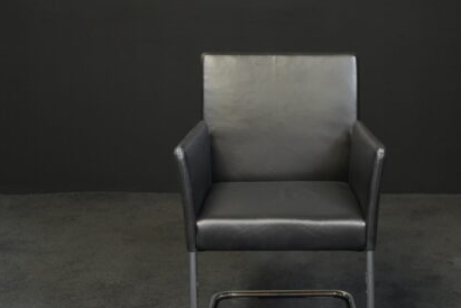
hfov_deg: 28.8
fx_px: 896
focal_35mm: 70
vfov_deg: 19.4
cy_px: 208
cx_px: 280
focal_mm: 48
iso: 5000
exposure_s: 1/100
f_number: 7.1
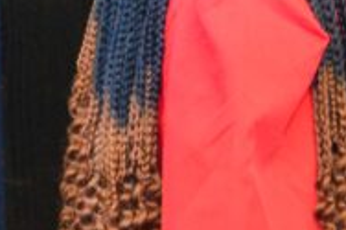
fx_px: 2823
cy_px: 19
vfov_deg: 4.7
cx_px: 567
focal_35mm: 294
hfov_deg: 6.9
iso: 1600
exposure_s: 1/15
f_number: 5.3
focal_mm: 46
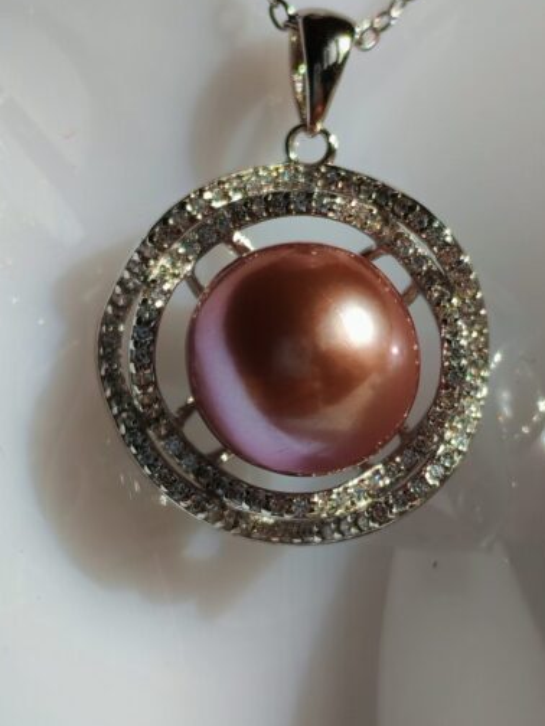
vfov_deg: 18.2
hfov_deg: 13.7
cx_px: 352
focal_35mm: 108
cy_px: 396
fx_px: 2267
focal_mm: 5.52
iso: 50
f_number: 1.95
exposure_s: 1/1700
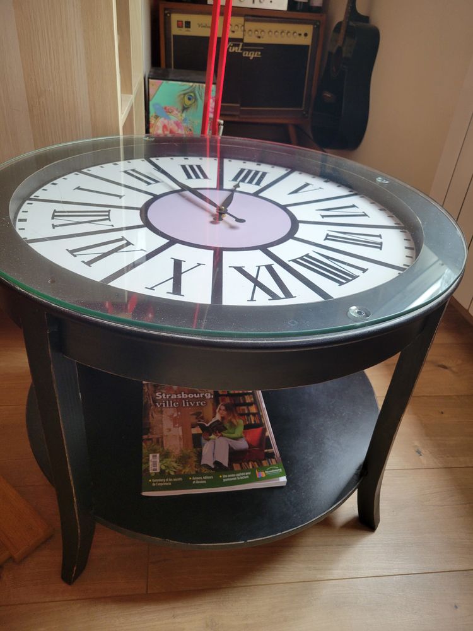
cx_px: 236
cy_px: 316
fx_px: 474
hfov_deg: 53.1
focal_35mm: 26
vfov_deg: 67.3
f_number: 1.8
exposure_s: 1/120
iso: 250
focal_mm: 5.4
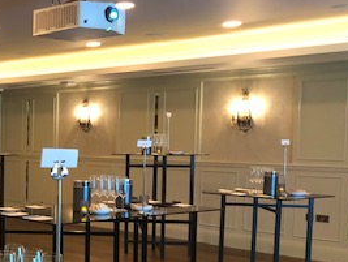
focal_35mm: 67
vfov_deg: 21.8
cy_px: 192
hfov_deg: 26.7
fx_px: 674
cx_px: -30
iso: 80
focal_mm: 4
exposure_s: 1/8
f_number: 1.8
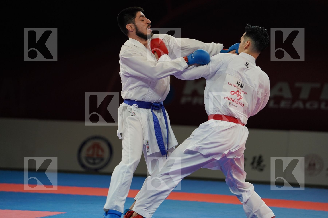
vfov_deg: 7.6
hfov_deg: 11.4
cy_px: 109
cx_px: 164
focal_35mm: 181
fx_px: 1649
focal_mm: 181
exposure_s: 1/1000
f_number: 2.8
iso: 1000
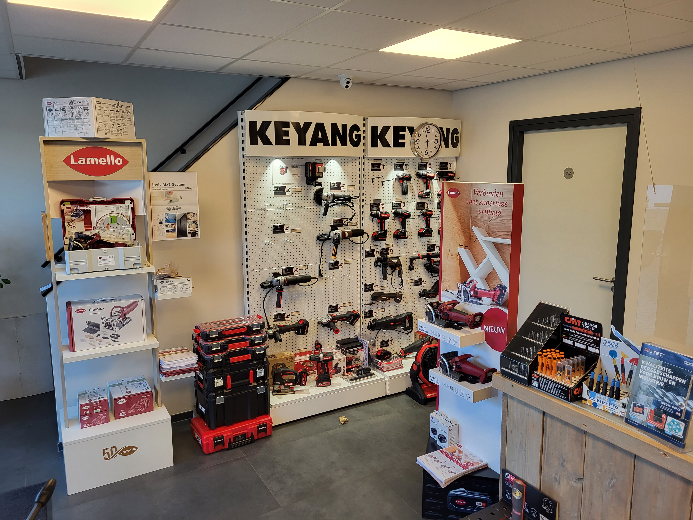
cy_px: 260
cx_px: 346
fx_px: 521
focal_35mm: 26
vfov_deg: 53.1
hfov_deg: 67.3
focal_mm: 5.4
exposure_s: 1/100
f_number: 1.8
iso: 125
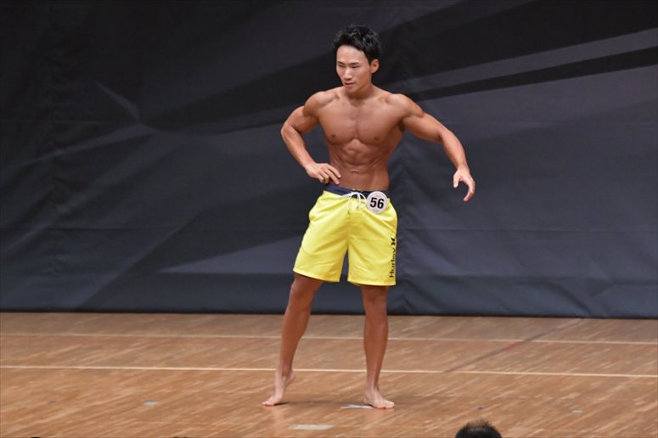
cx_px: 329
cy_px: 219
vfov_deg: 4.8
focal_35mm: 285
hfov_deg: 7.2
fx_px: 5207
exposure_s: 1/400
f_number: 5.6
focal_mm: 190
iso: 6400
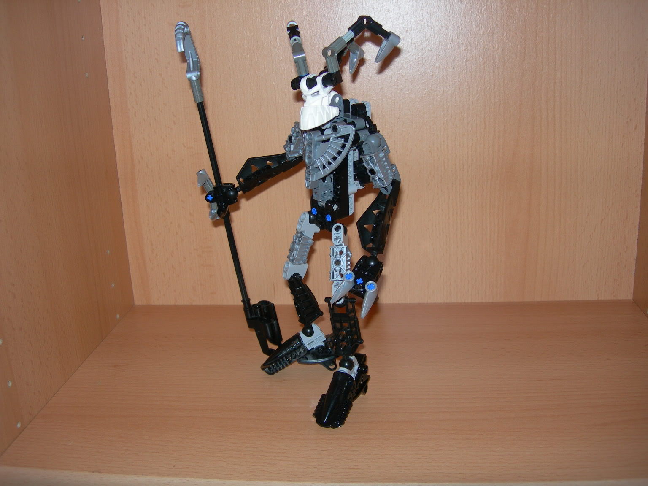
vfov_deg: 37.7
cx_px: 324
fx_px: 711
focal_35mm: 38
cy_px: 243
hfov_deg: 49.0
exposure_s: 1/60.1
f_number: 2.8
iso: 50
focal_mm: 7.8
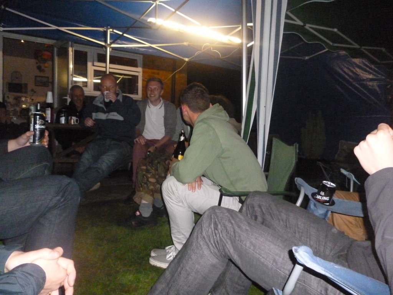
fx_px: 318
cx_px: 196
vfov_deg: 49.7
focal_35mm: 28
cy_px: 148
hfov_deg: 63.4
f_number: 3.1
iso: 1000
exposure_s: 1/60
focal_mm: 5
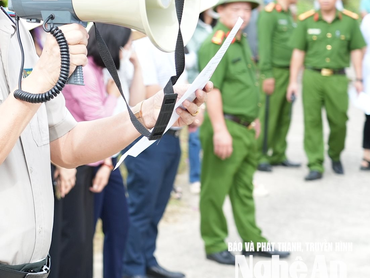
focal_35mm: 120
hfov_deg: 16.1
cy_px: 45
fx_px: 1282
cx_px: 1
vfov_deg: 12.3
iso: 320
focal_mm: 55
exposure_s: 1/250
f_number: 4
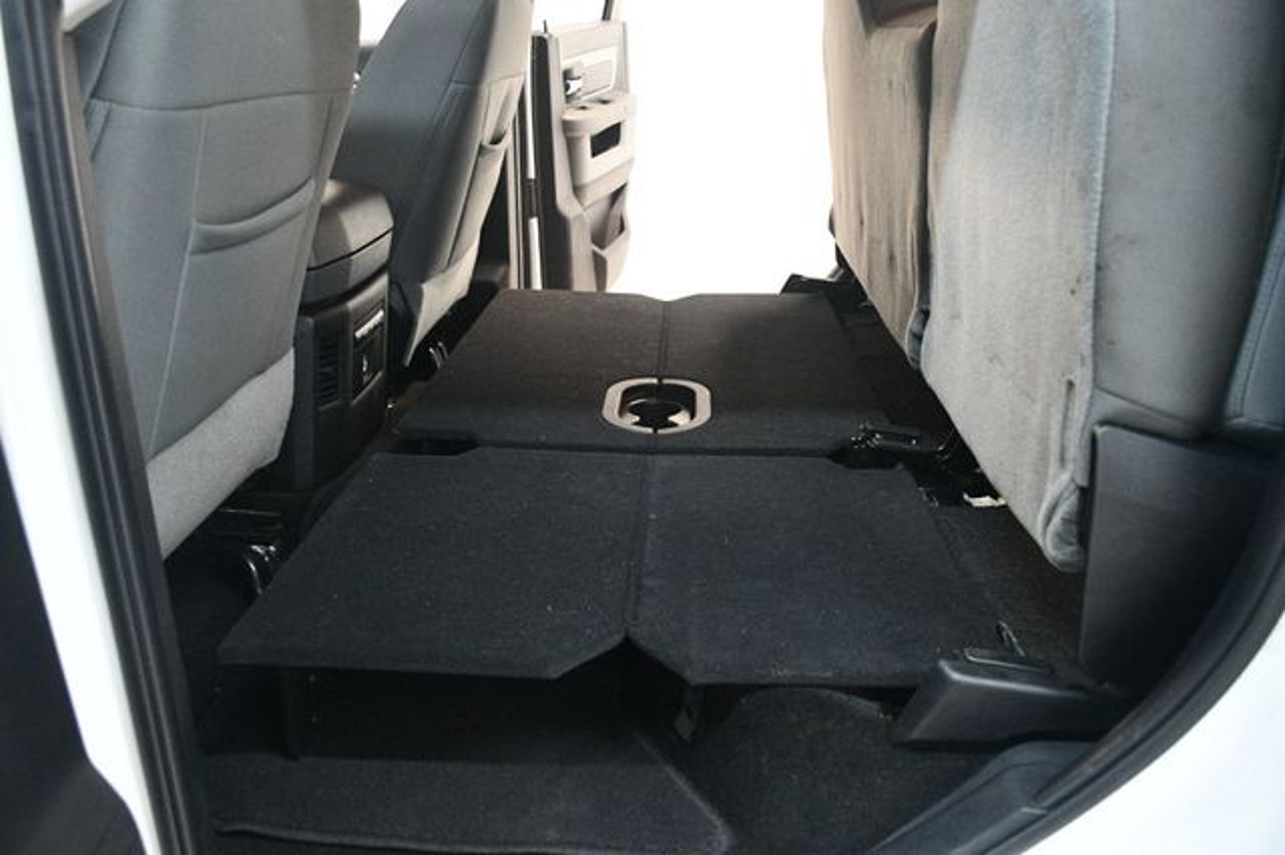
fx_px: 963
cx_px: 642
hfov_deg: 67.4
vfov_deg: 47.9
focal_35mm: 27
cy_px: 428
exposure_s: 1/60
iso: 4000
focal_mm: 18
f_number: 3.5
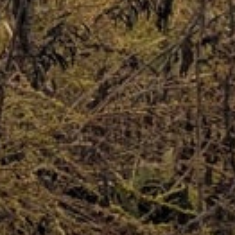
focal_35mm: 220
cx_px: -809
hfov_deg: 6.1
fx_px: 1690
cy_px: -474
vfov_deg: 7.1
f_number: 1.68
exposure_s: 1/445
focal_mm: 6.9
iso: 21
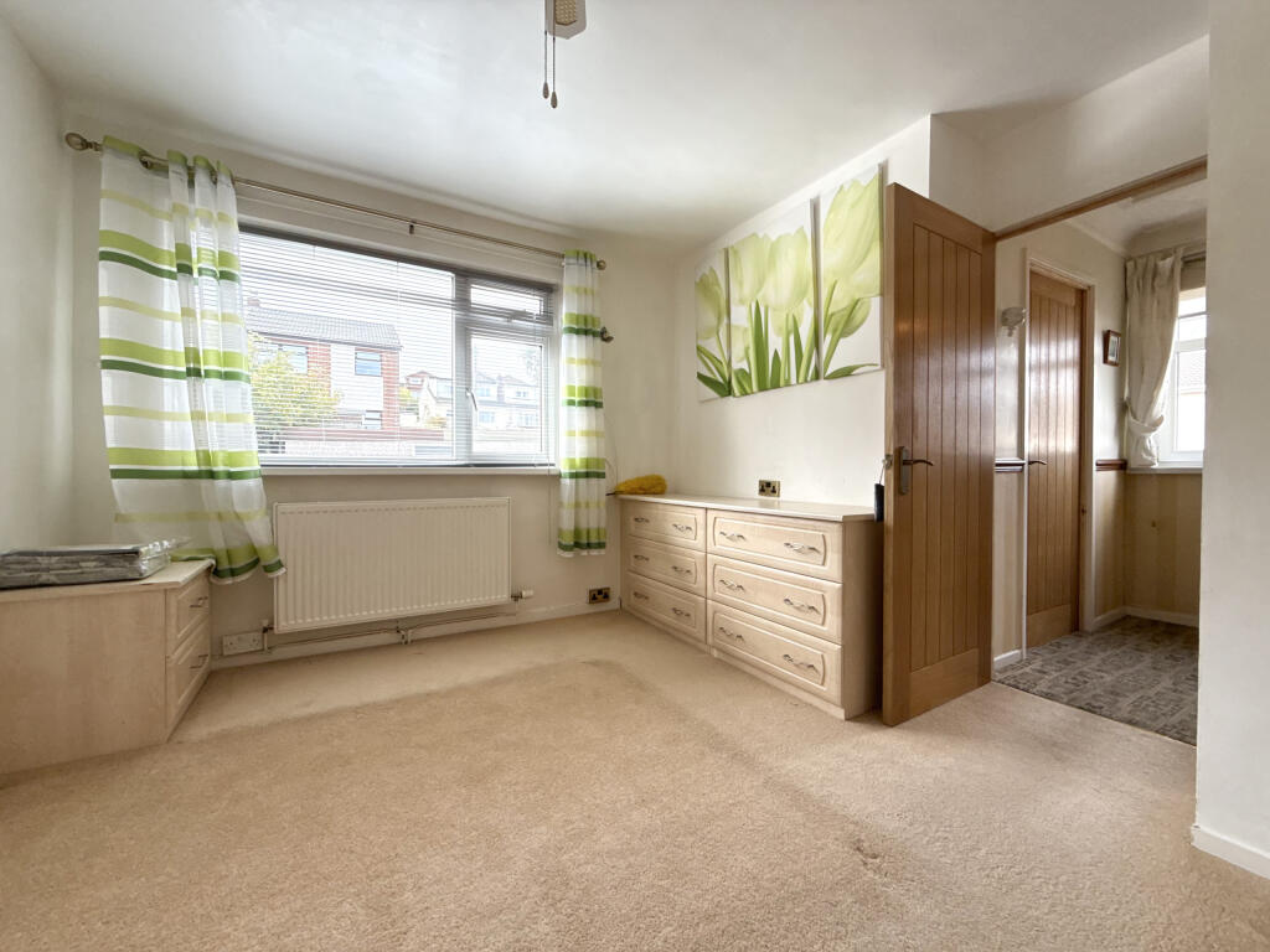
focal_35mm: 14
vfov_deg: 85.7
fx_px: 514
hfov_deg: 102.1
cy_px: 476
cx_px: 635
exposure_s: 1/159
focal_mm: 2.22
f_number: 2.2
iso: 64
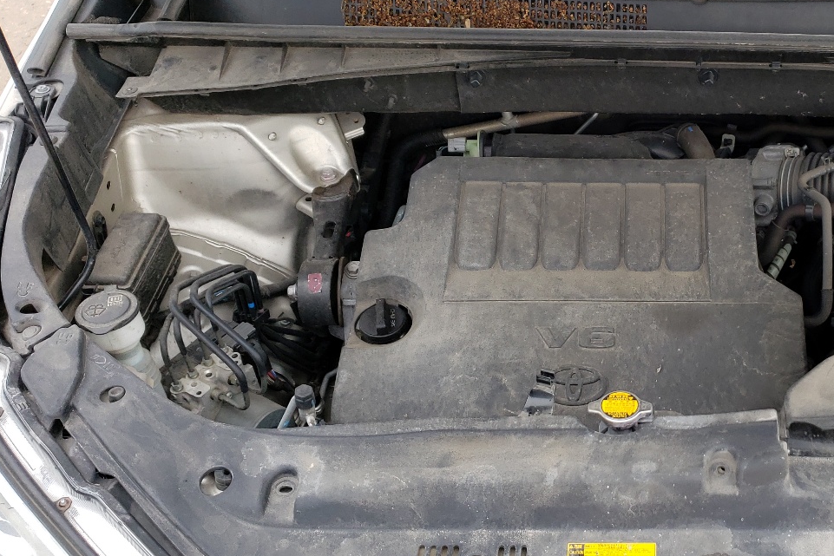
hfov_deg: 41.4
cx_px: 686
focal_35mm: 45
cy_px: 320
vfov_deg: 29.8
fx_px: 1043
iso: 50
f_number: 1.5
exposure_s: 1/385
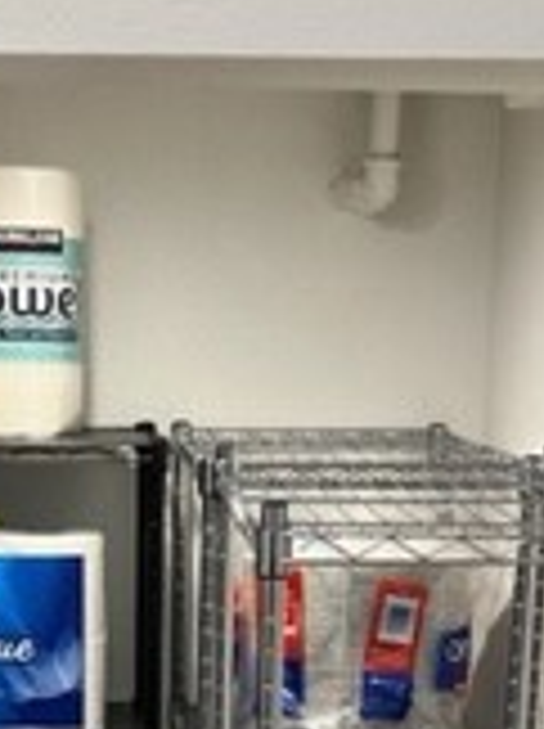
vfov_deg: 17.6
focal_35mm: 103
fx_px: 2164
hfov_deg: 14.3
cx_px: 148
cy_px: 1008
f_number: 1.5
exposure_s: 1/60
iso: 80
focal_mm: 5.7
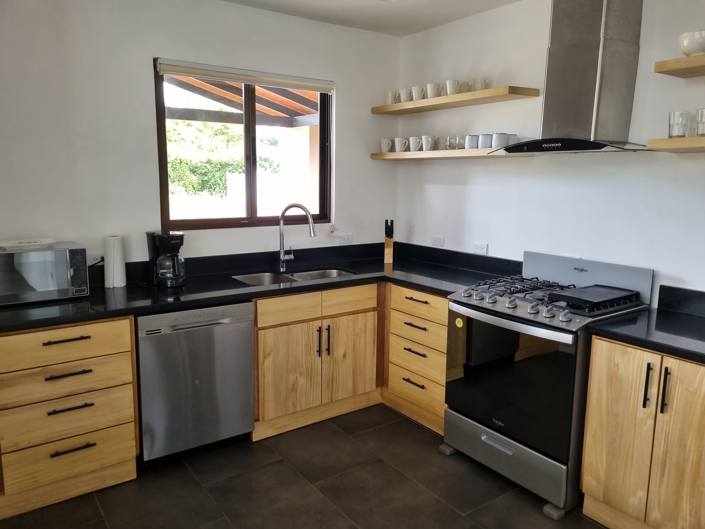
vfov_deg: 53.1
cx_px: 352
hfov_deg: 67.3
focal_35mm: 26
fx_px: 530
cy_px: 264
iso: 250
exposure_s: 1/120
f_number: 1.8
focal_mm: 5.4
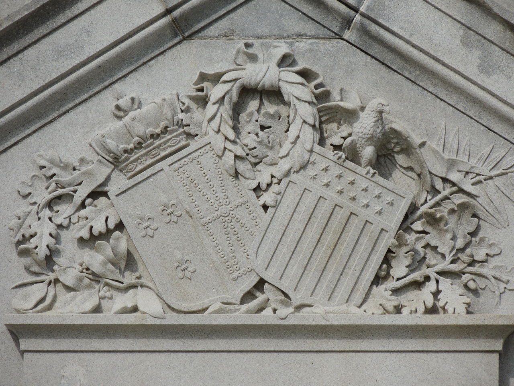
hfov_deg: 4.0
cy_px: 193
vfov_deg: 3.0
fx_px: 7424
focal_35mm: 500
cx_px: 257
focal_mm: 89.1
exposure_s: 1/1000
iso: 100
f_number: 4.9
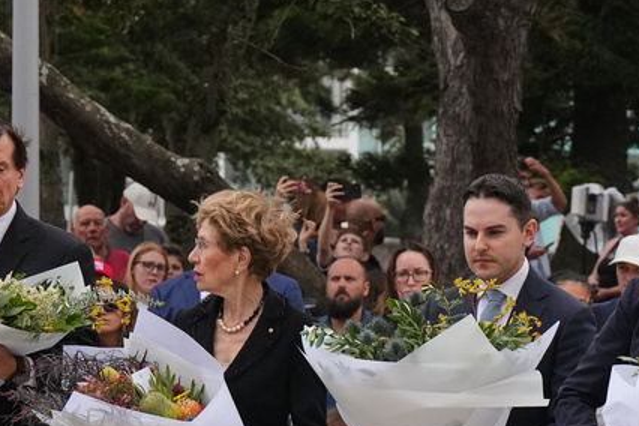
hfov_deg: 6.7
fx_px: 5413
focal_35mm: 305
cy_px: 503
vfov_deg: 4.5
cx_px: 590
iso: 2500
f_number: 6.3
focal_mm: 85
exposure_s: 1/2000
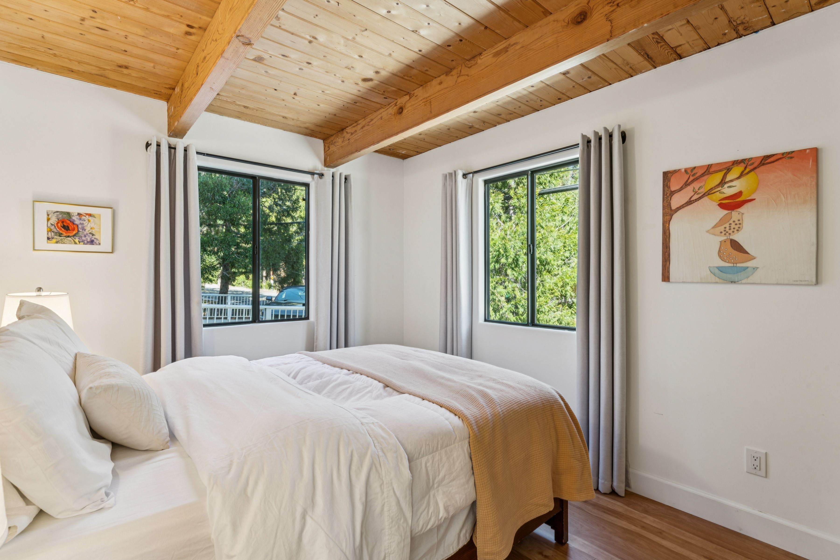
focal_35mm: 17
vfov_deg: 70.1
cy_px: 280
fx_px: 399
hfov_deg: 92.9
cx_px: 420
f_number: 13
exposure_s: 1/2.5
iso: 100
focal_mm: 17.1
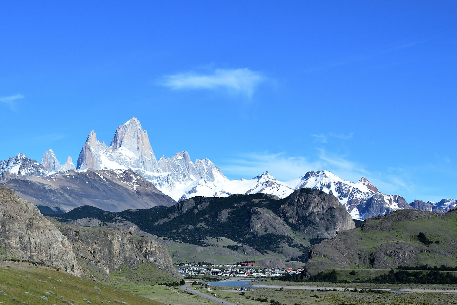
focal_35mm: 62
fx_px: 787
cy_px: 166
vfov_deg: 21.9
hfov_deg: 31.6
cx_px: 100
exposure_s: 1/500
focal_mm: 24
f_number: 8
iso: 100
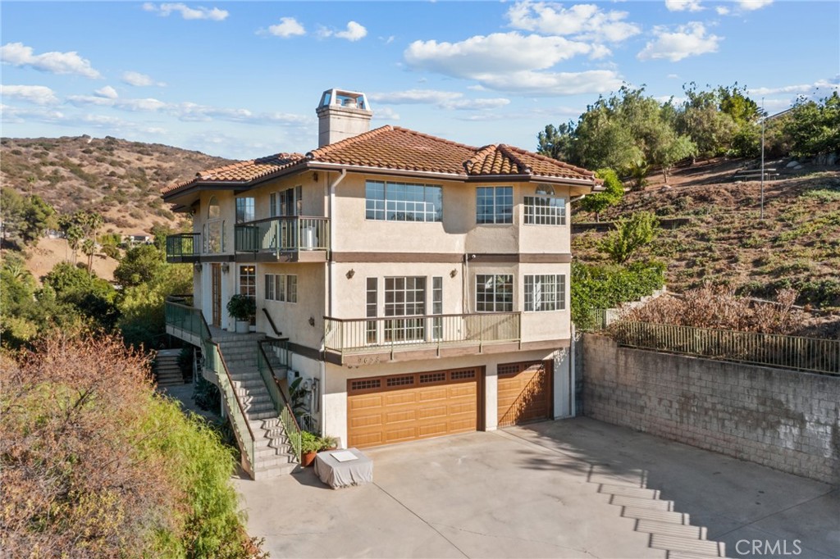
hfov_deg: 65.5
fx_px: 653
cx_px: 420
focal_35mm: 28
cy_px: 280
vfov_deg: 46.4
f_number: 4.5
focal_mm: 10.26
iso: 100
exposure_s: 1/60
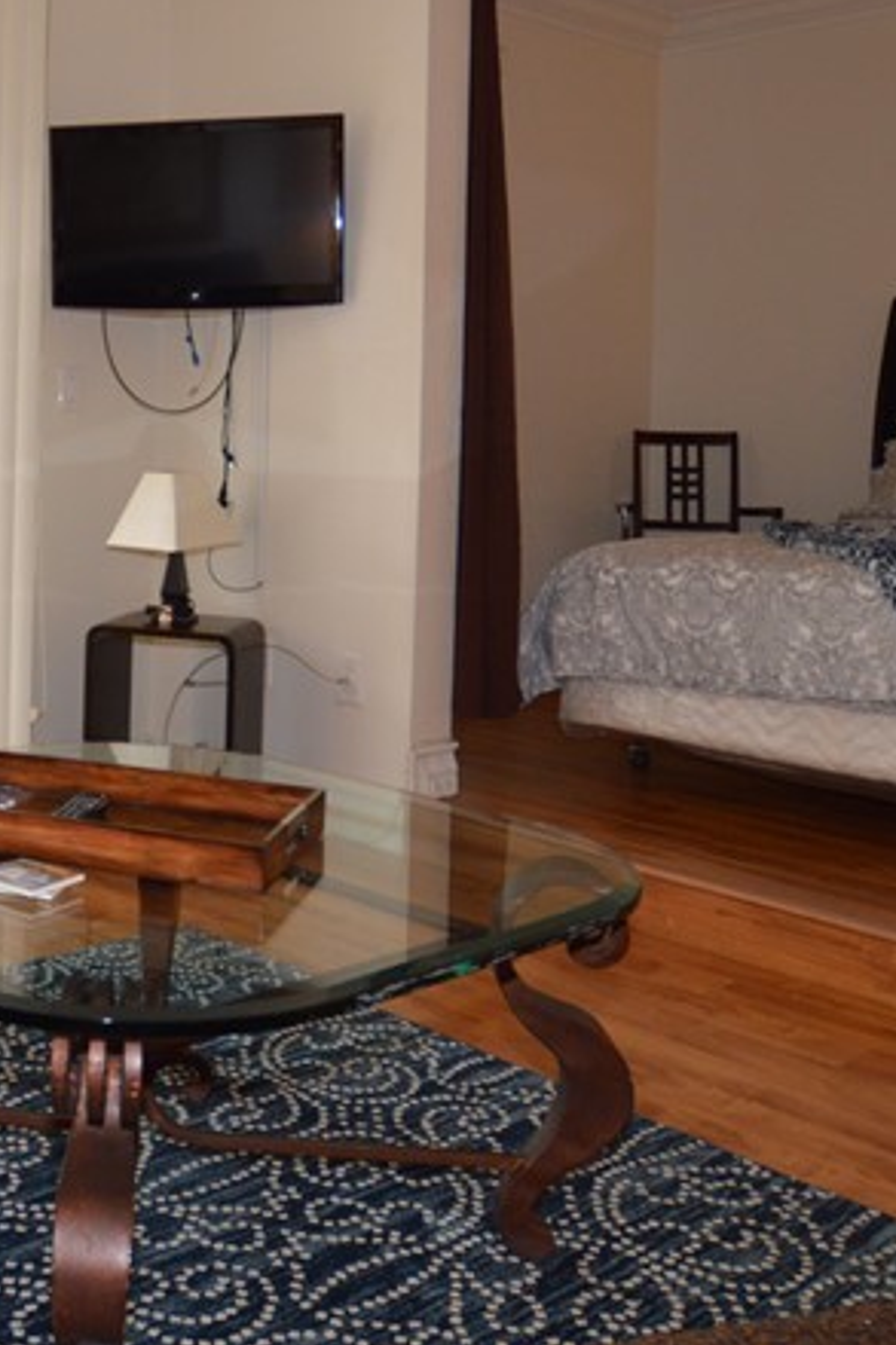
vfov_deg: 51.0
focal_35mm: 37
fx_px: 1382
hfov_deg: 32.7
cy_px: 452
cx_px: -23
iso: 400
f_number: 4
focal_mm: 10
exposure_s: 1/60
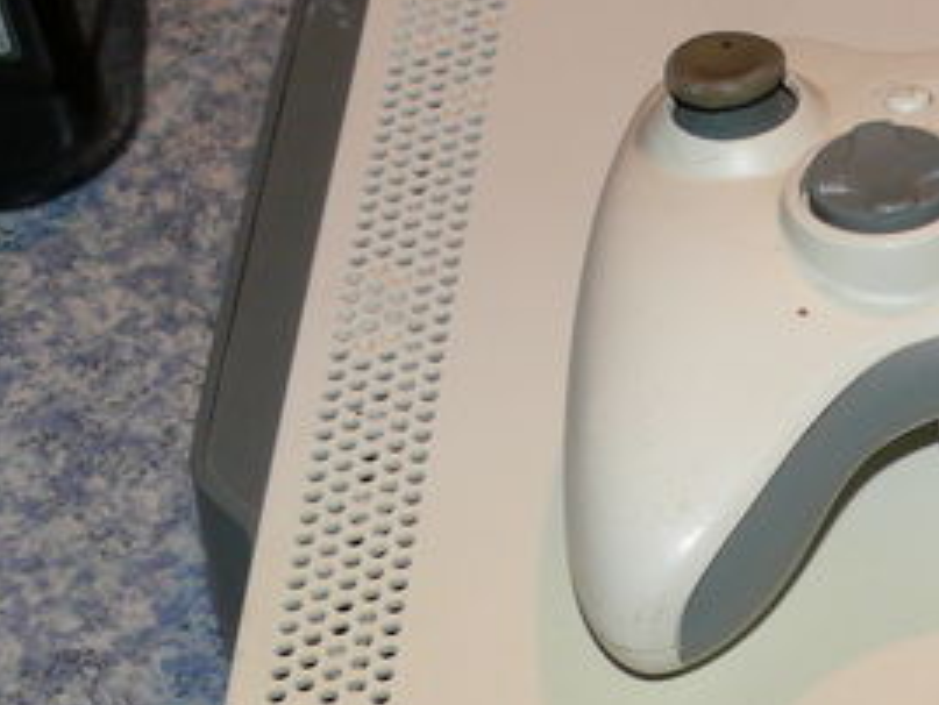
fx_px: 3528
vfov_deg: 11.4
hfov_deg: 14.4
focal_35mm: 130
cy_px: 611
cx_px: 1292
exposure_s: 1/30
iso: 100
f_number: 2.8
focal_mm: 7.4
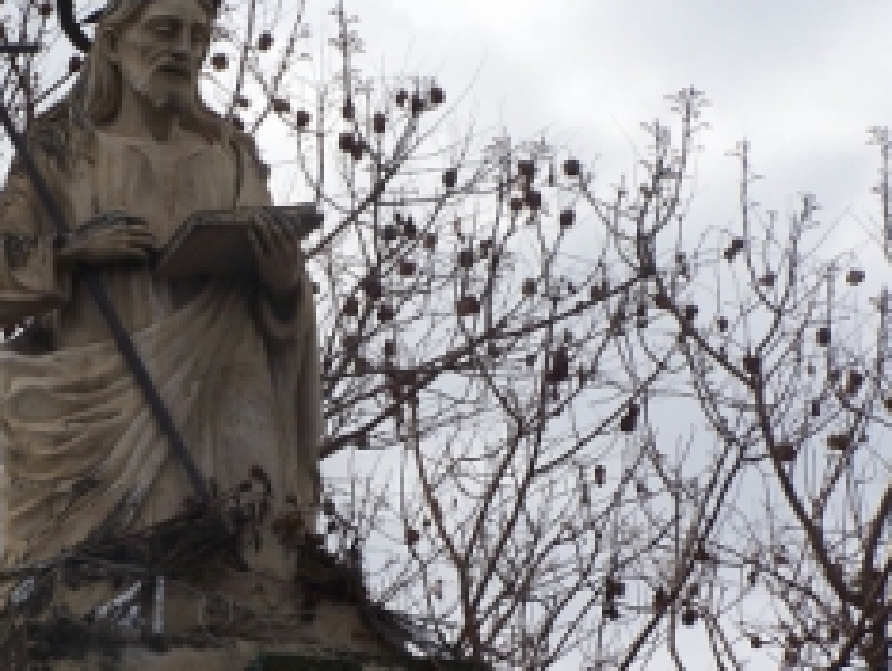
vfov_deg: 6.1
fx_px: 6320
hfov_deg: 8.1
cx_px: 263
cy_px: 454
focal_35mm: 245
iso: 80
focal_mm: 21.2
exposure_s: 1/500
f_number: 4.5
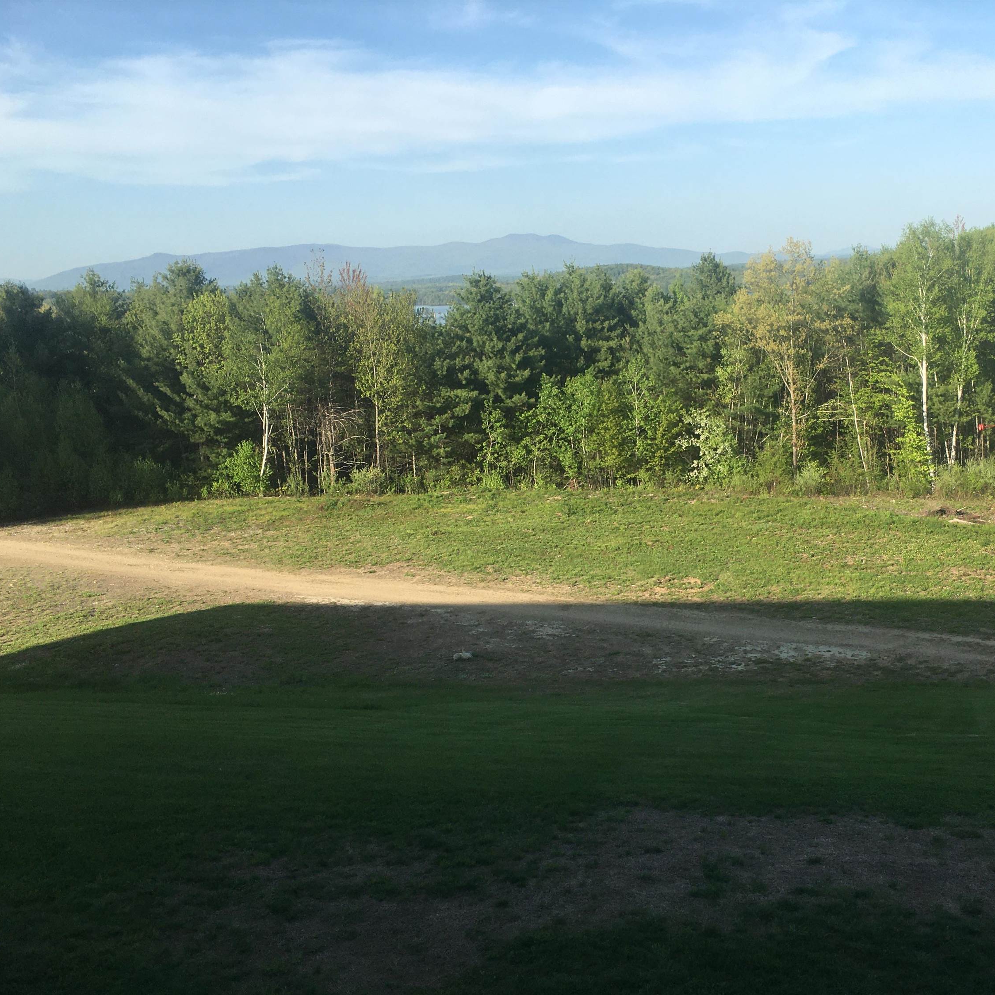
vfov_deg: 47.2
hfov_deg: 46.7
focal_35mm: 35
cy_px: 508
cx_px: 632
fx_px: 1138
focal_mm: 4.15
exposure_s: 1/1166
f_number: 2.2
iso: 25
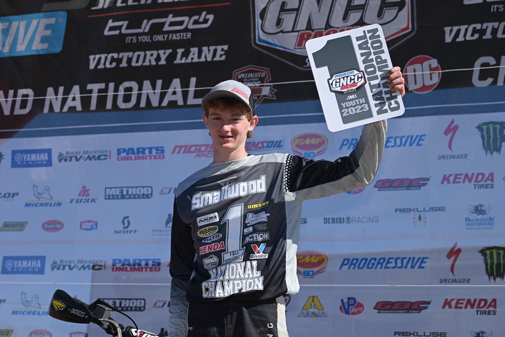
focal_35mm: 70
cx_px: 252
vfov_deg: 19.5
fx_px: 982
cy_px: 168
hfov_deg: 28.8
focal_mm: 70
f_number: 5.6
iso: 160
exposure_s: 1/1000
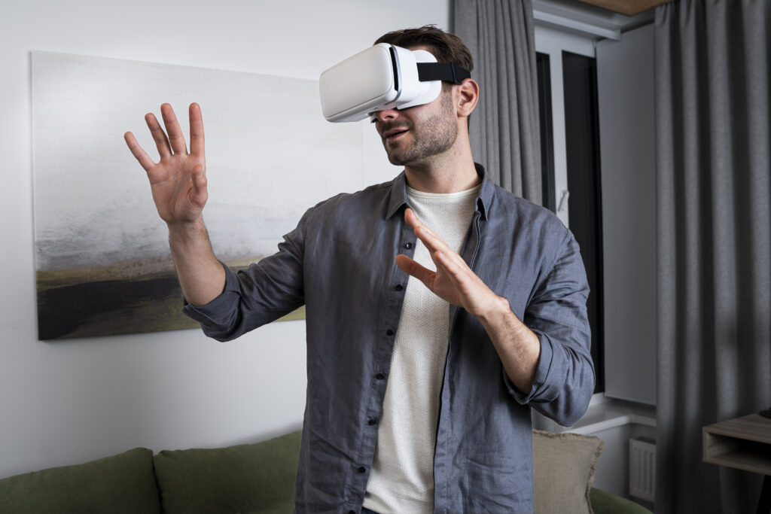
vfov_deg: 48.1
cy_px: 257
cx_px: 386
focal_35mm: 27
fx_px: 576
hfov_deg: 67.6
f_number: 5
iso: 125
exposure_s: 1/160
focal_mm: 26.9
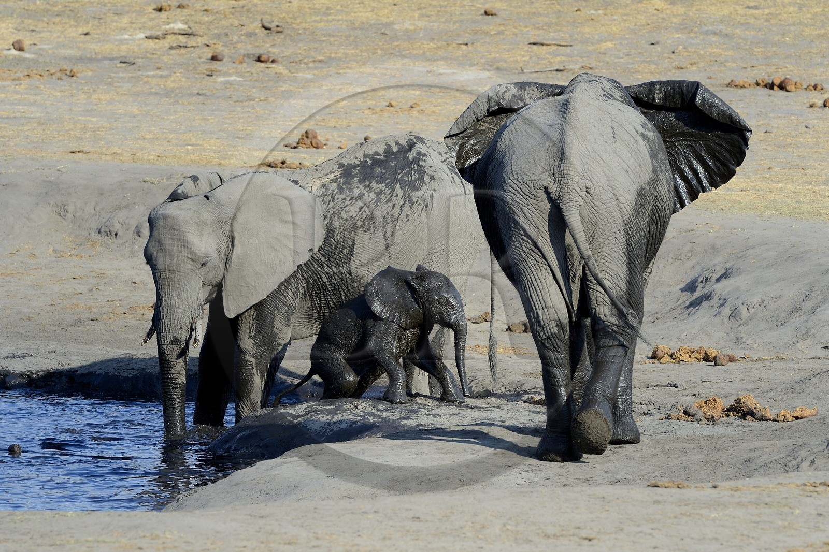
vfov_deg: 4.9
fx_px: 6446
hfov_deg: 7.4
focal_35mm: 280
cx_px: 414
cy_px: 276
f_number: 9
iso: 400
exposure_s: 1/500
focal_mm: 280
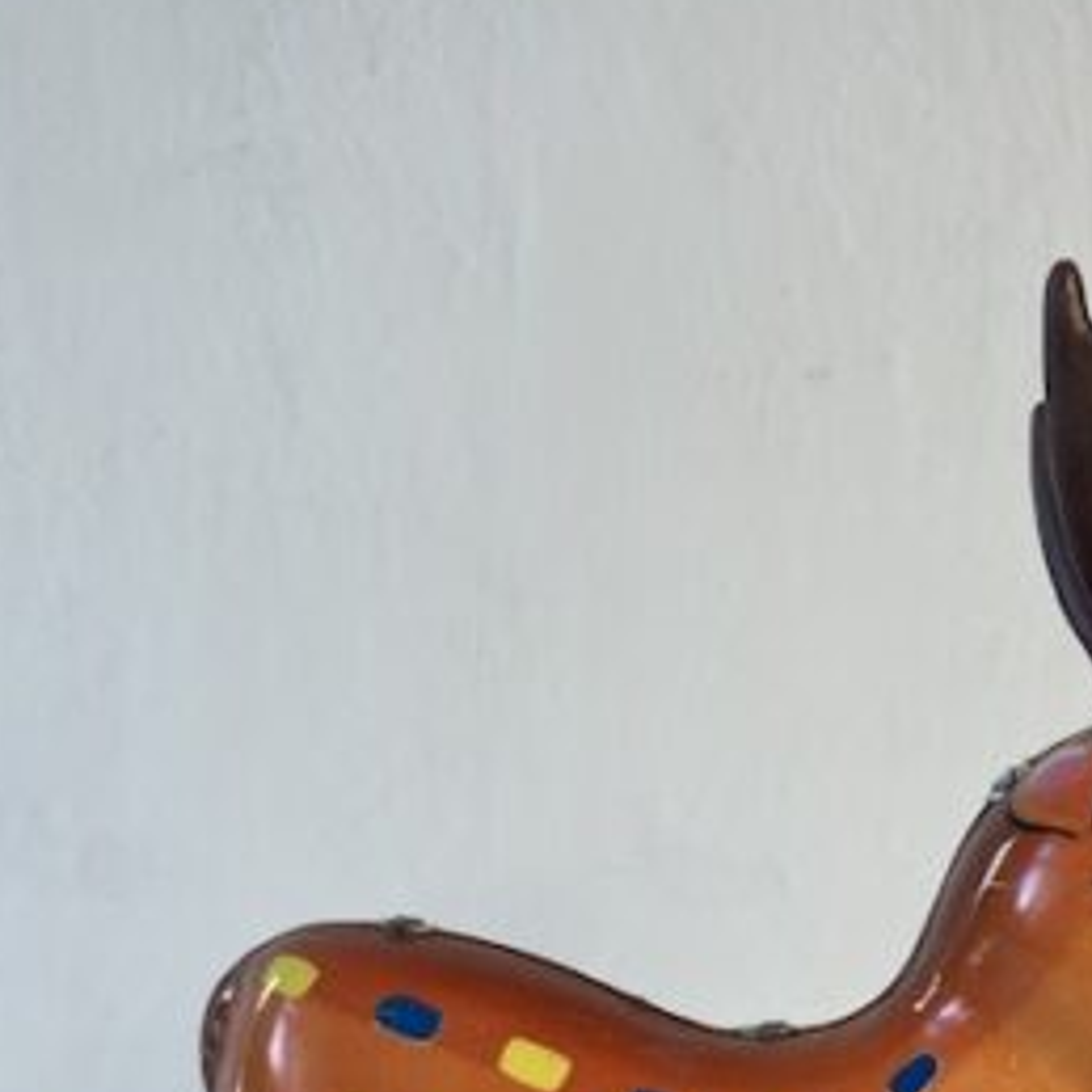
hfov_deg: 33.0
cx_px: 746
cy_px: 997
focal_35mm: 51
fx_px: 1820
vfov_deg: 31.7
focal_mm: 3.99
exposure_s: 1/121
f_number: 1.8
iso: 25
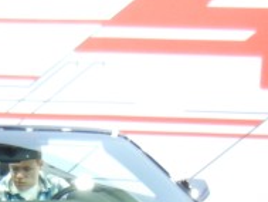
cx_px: 52
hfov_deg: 15.4
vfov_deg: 11.1
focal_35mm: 127
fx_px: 984
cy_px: 336
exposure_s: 1/41.4
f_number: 3.5
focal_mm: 5.4
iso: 400
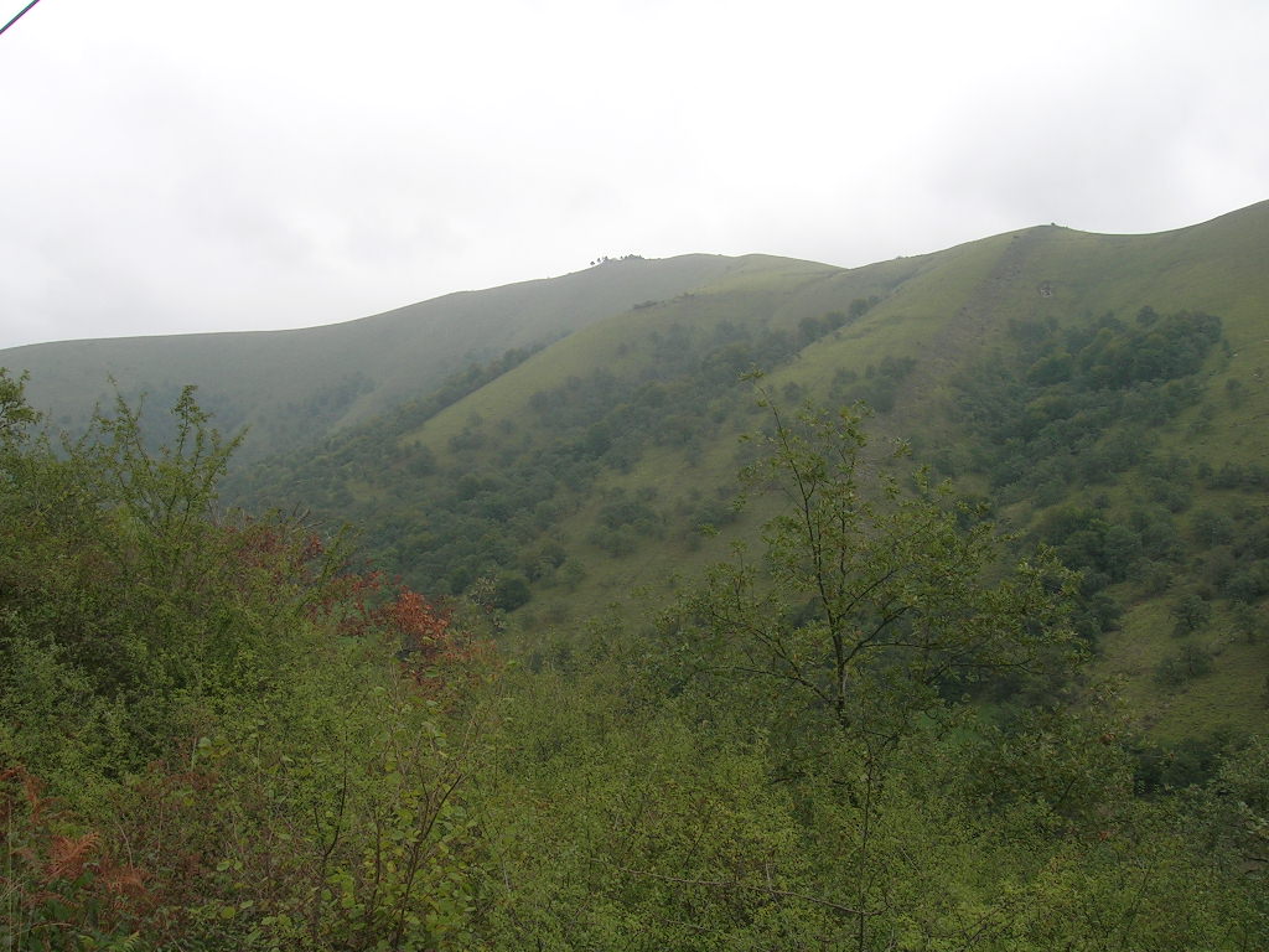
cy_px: 476
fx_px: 1283
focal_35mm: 35
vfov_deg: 40.7
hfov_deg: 52.6
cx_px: 634
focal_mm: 5.4
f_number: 4.8
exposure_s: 1/328
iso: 50
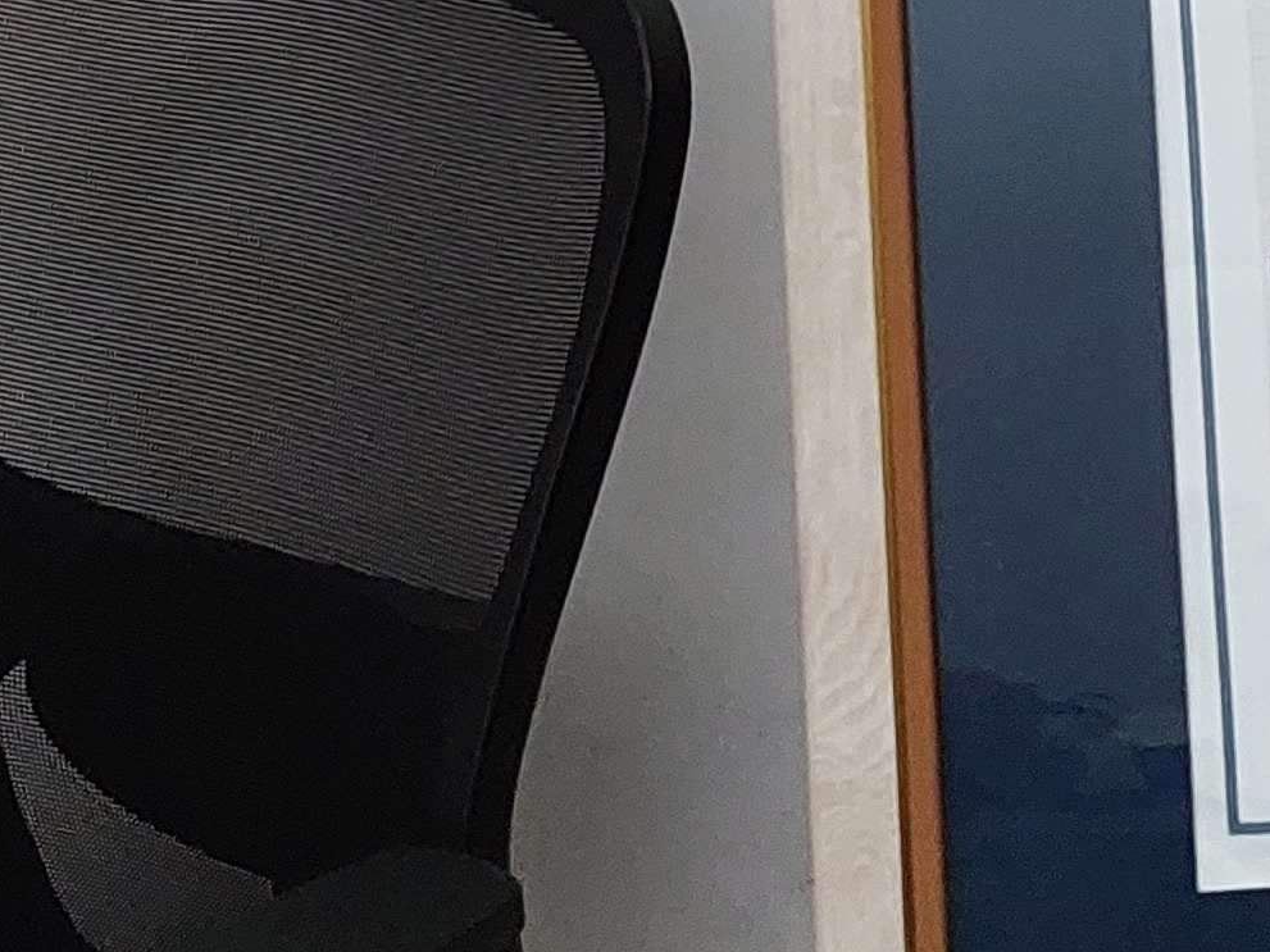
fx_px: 4109
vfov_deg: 12.3
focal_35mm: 112
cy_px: -629
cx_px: 1539
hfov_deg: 16.8
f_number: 1.8
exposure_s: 1/25
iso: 640
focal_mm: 5.23
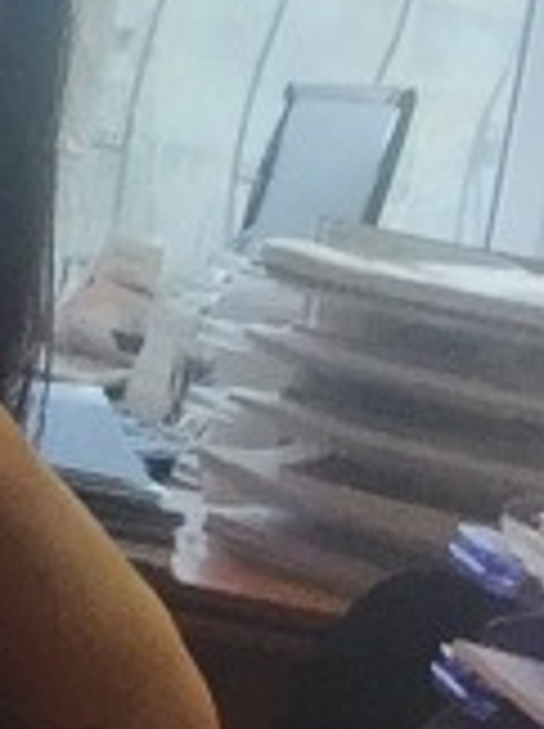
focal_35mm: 115
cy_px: -302
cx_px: -337
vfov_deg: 16.0
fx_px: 2416
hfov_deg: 12.1
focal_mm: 2.65
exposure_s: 1/33
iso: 50
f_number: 2.2
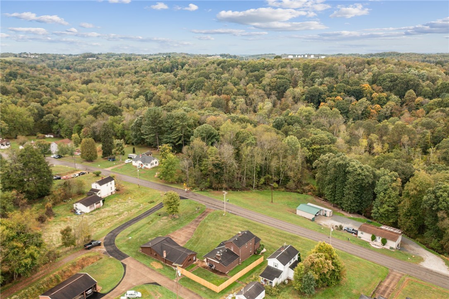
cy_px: 150
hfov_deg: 65.5
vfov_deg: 46.4
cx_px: 224
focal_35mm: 28
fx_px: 349
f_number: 3.5
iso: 100
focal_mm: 10.26
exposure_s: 1/60
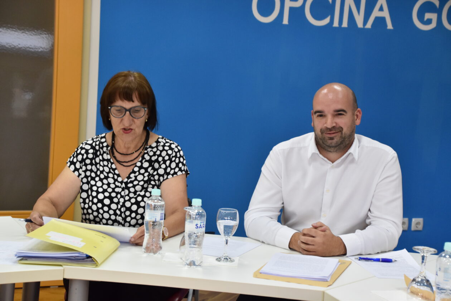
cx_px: 226
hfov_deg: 26.0
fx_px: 977
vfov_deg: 17.5
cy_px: 150
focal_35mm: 78
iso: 1000
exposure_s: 1/125
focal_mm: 52
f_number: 4.8
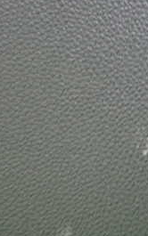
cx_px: 136
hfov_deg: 21.2
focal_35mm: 60
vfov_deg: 33.7
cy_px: 154
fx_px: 387
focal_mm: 4.5
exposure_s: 1/30
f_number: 2
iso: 800
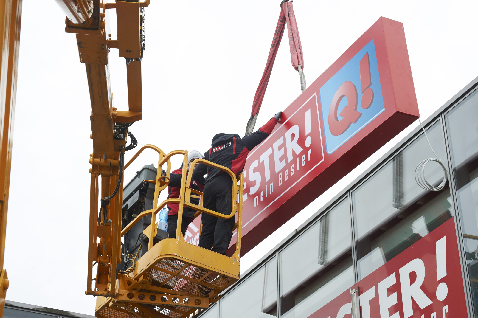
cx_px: 239
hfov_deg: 27.0
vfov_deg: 18.2
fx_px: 995
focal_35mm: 75
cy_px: 159
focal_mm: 75
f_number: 11
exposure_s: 1/100
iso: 800
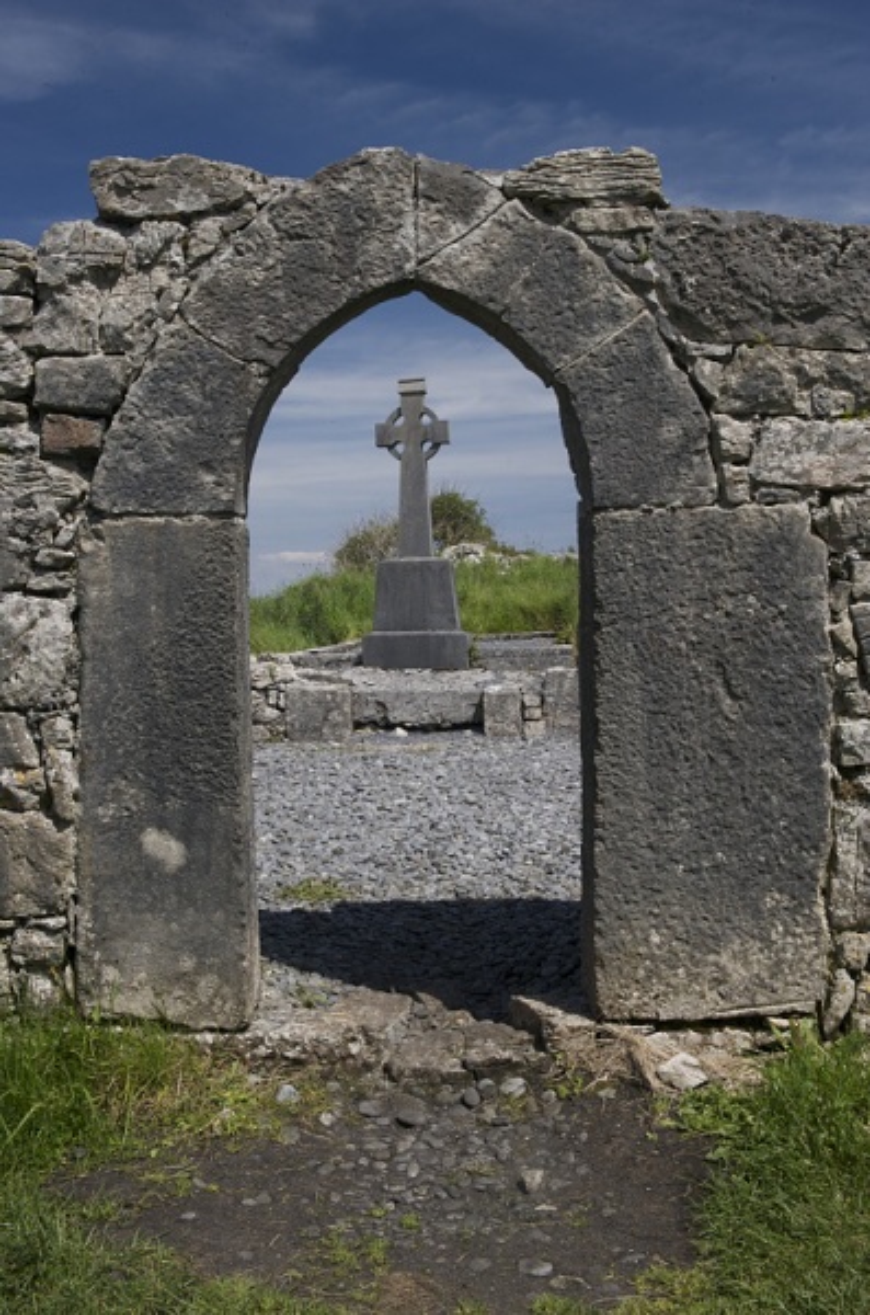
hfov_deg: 38.7
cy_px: 658
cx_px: 435
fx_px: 1239
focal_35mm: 34
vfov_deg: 55.9
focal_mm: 34
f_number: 22
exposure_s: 1/40
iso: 200
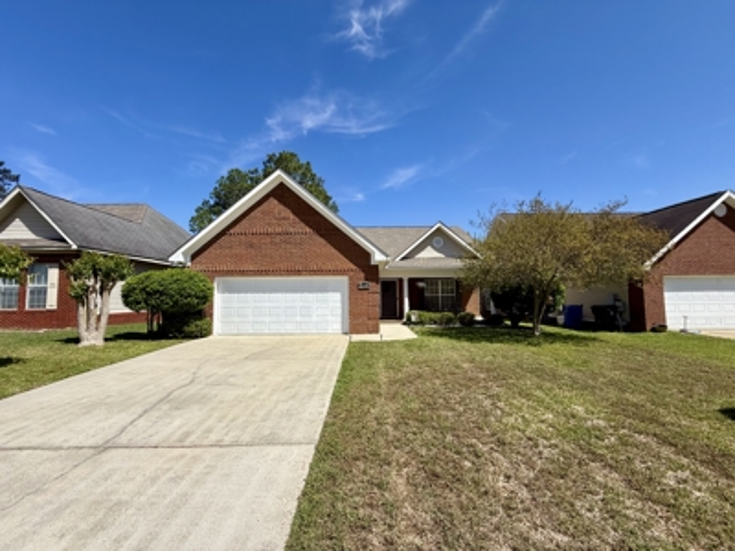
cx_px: 368
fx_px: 297
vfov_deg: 85.7
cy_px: 276
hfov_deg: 102.1
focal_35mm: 14
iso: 50
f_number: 2.2
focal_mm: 2.22
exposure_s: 1/2611
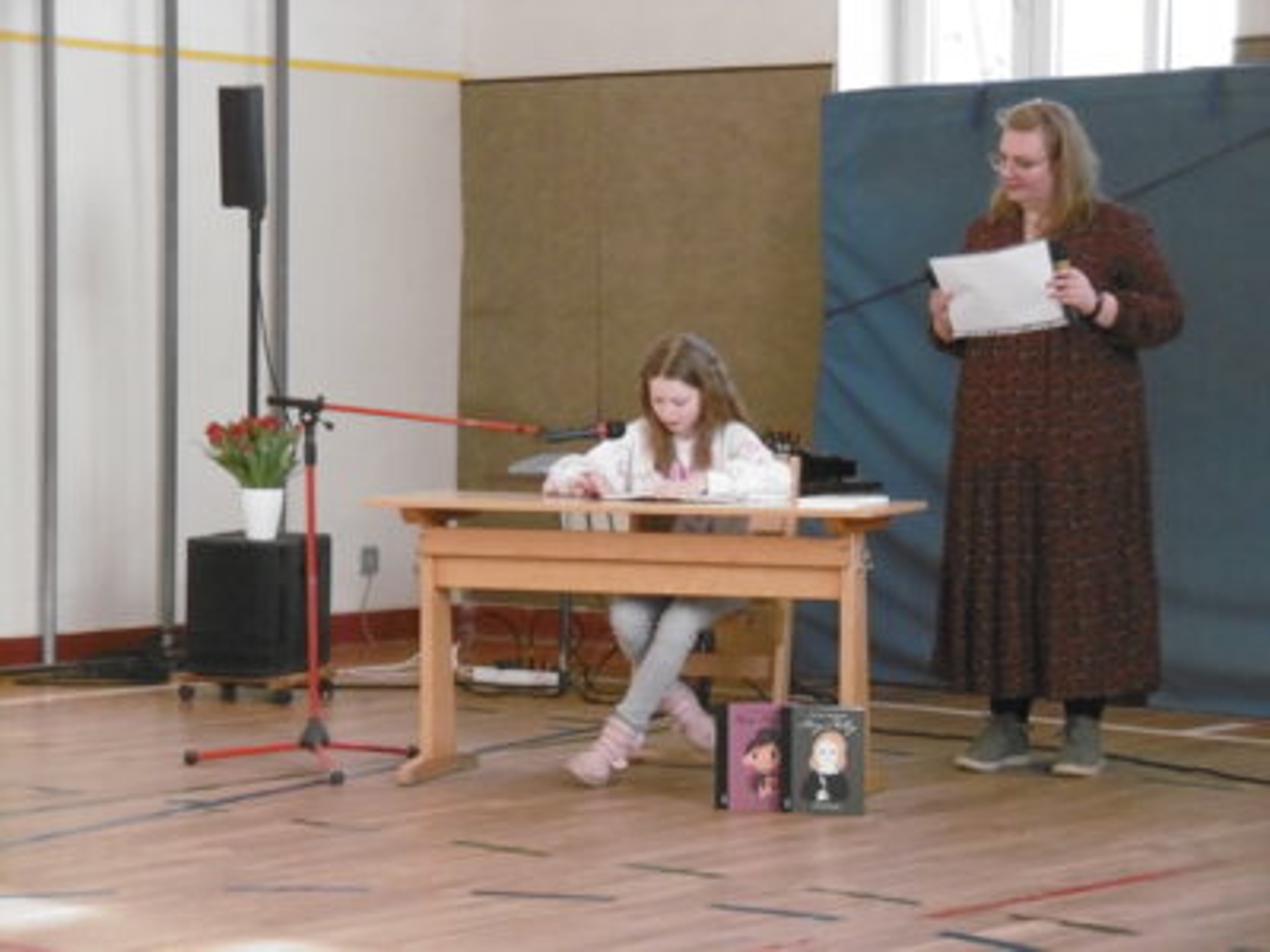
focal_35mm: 104
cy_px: 476
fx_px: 3816
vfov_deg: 14.2
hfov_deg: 18.9
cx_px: 635
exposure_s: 1/125
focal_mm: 18.6
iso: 800
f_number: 4.8
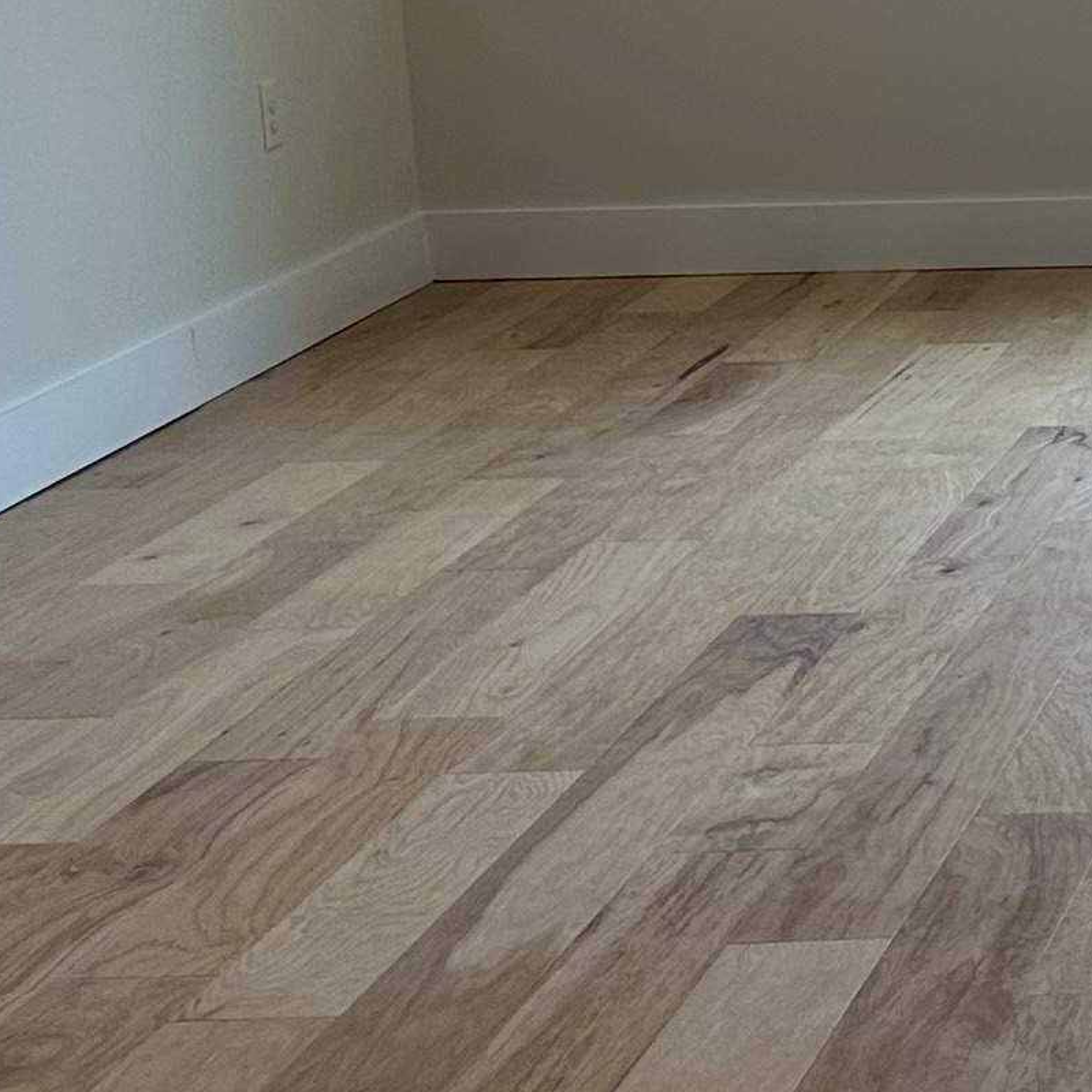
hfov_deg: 14.7
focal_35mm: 107
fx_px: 3819
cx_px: 1800
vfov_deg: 16.2
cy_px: 305
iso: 80
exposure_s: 1/244
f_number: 1.78
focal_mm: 6.86
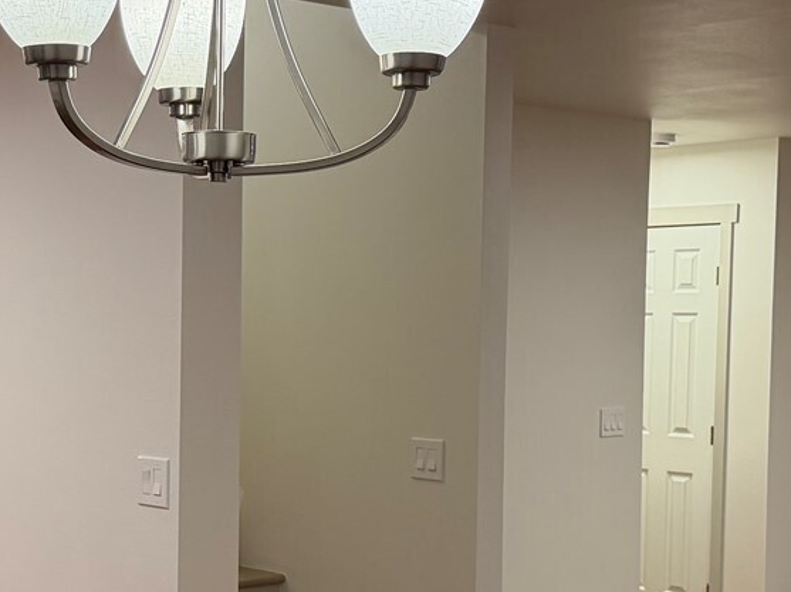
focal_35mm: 69
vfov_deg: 21.2
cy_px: 403
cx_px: 190
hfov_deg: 27.8
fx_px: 1576
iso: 250
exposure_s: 1/120
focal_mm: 6.76
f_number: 1.78
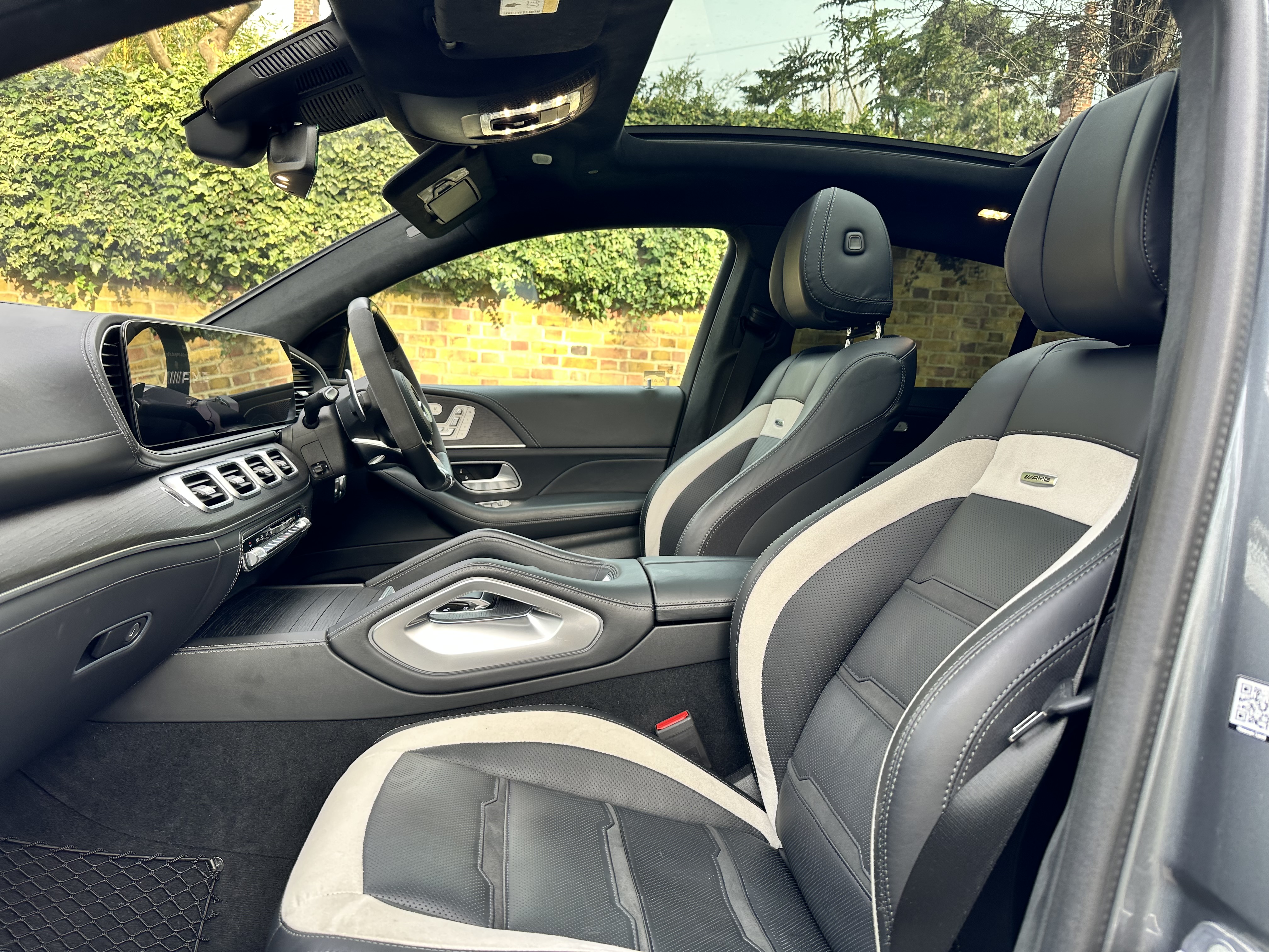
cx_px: 634
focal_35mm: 24
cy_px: 476
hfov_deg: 71.6
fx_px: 880
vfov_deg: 56.8
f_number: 1.78
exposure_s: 1/121
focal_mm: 6.86
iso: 64
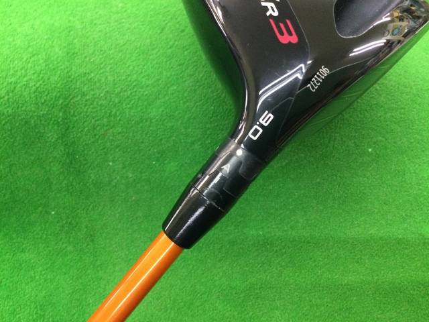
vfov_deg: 45.4
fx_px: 384
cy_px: 161
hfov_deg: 58.4
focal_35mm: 31
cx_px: 214
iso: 160
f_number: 2.4
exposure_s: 1/30
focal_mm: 3.3
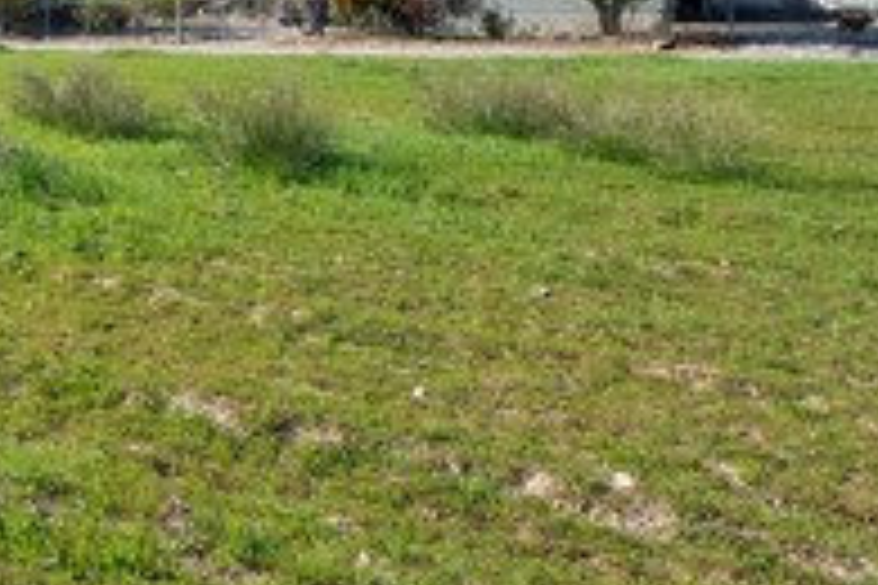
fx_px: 1122
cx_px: -23
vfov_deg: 27.7
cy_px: 16
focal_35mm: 46
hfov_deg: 37.6
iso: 250
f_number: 9
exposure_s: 1/320
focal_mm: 14
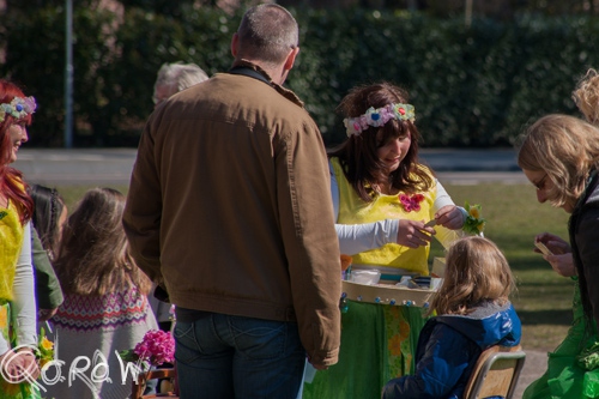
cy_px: 200
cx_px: 300
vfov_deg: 4.6
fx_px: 4990
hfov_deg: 6.9
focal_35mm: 300
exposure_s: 1/320
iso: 100
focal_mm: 200
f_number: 6.3
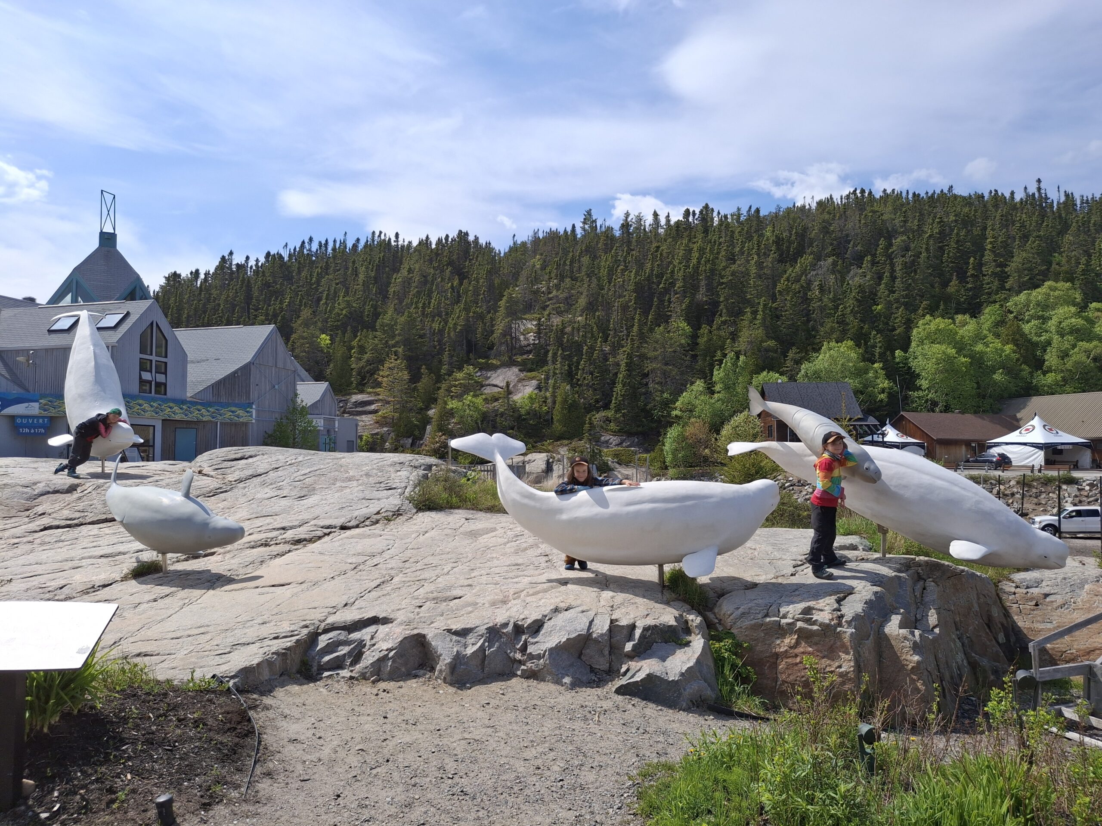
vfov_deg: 54.9
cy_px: 413
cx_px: 551
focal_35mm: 25
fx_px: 796
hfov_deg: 69.4
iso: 32
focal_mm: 4.69
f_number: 1.8
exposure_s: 1/3195
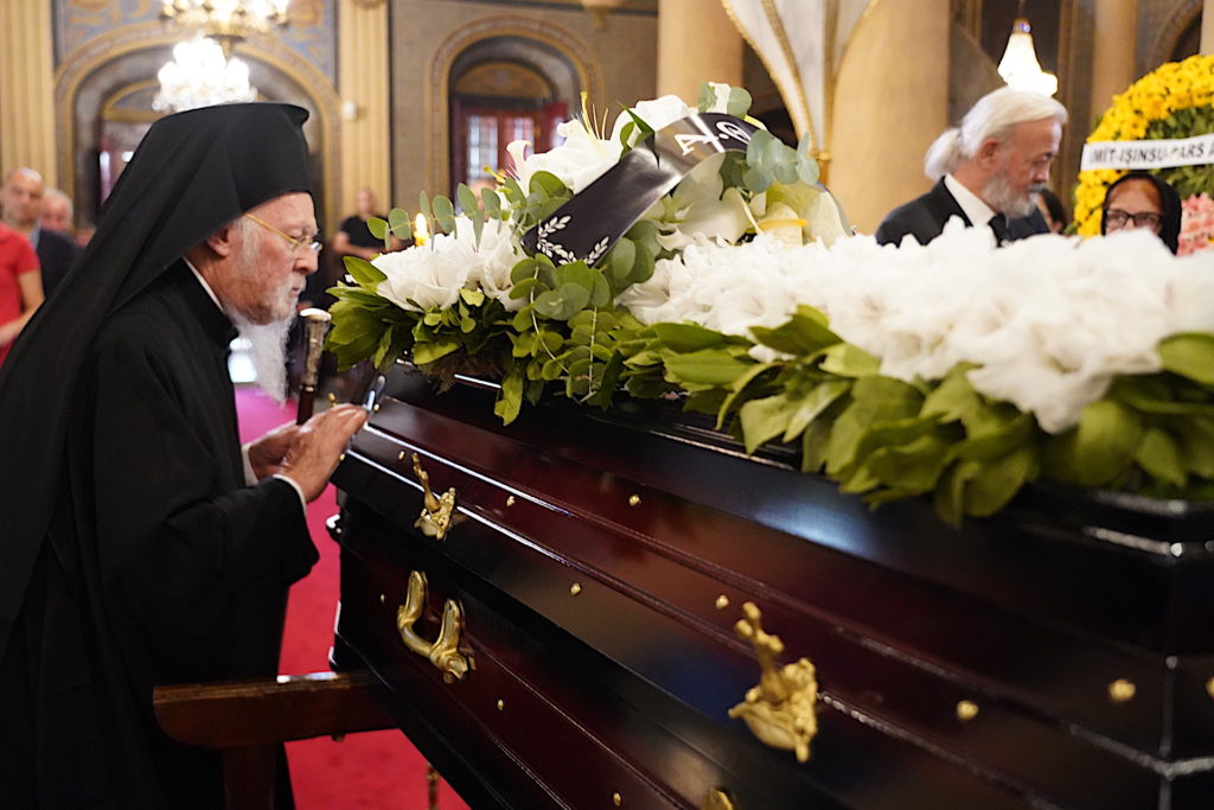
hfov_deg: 53.1
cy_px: 405
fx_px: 1214
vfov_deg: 36.9
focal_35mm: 36
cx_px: 607
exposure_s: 1/160
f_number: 4
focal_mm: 36
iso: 10000
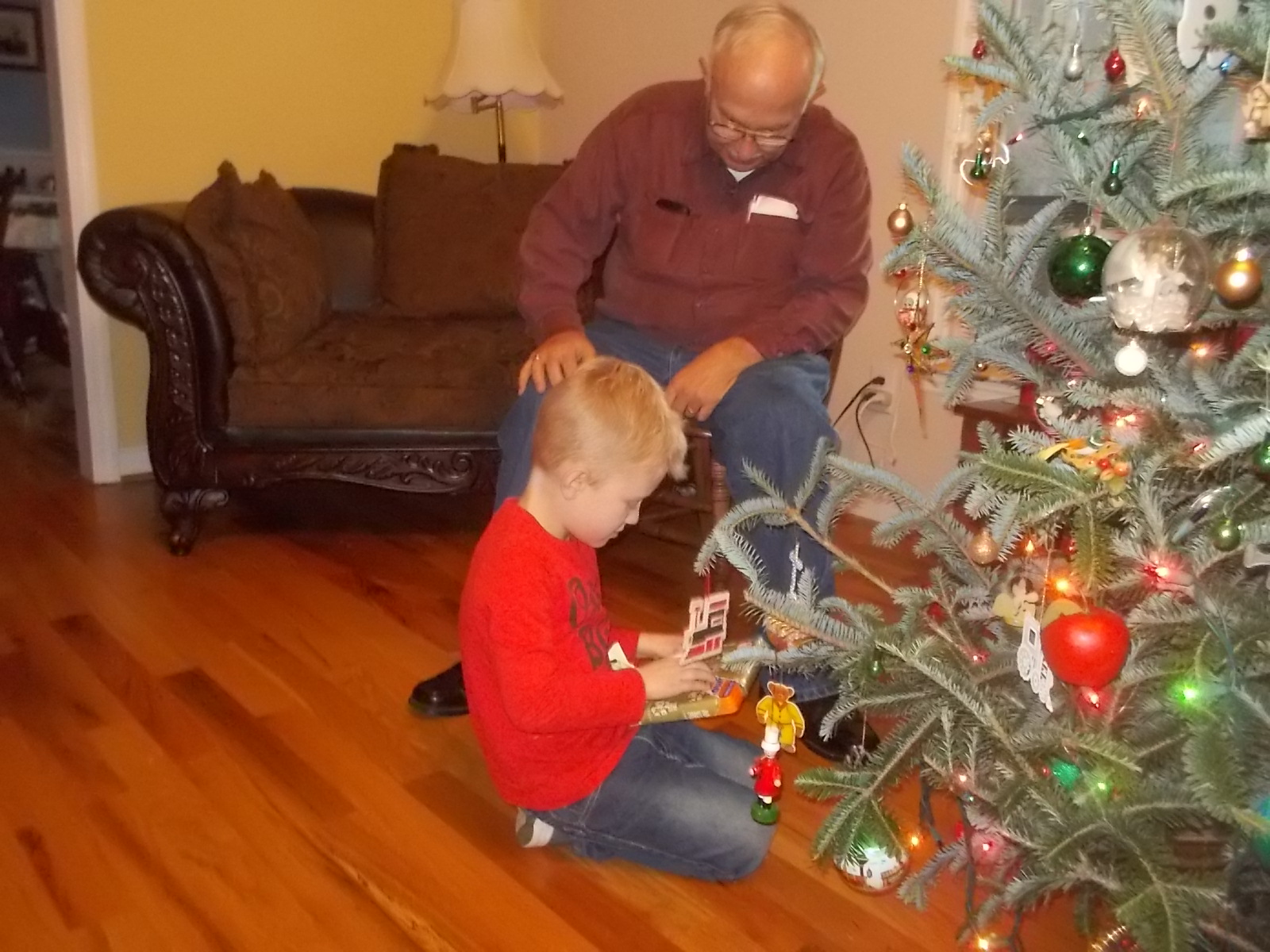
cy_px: 476
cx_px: 635
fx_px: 1064
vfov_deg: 48.2
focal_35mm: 29
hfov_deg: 61.7
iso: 800
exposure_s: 1/30
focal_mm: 4.1
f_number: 3.3
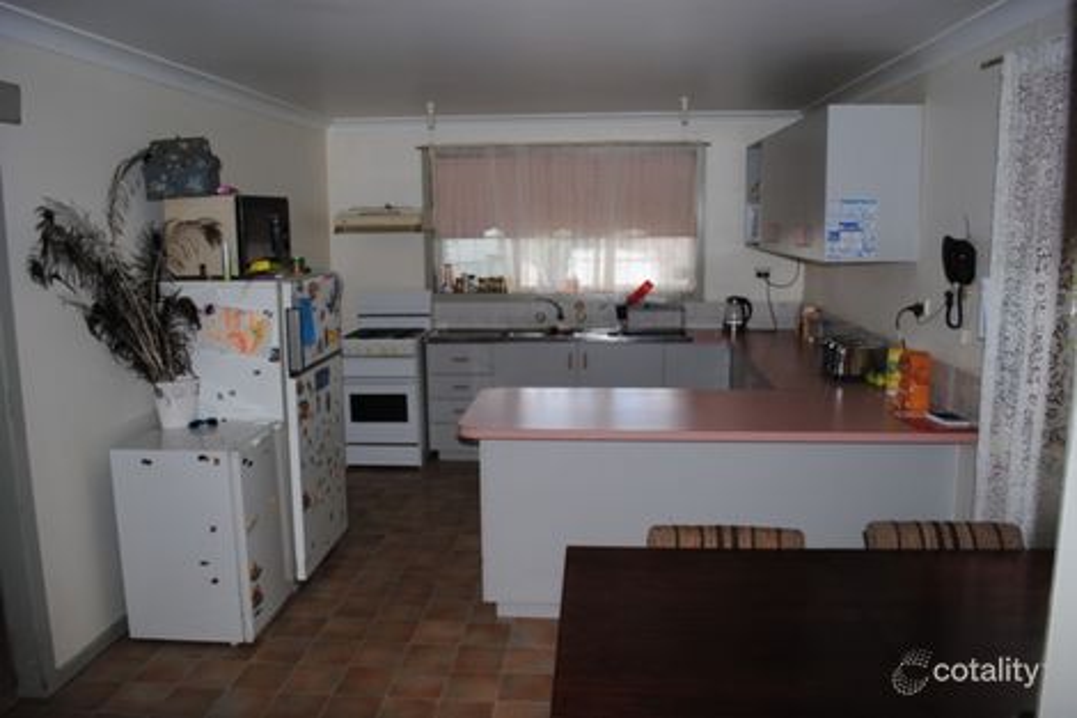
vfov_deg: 47.9
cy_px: 359
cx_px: 538
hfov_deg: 67.4
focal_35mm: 27
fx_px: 807
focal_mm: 18
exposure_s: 1/60
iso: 200
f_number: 3.5
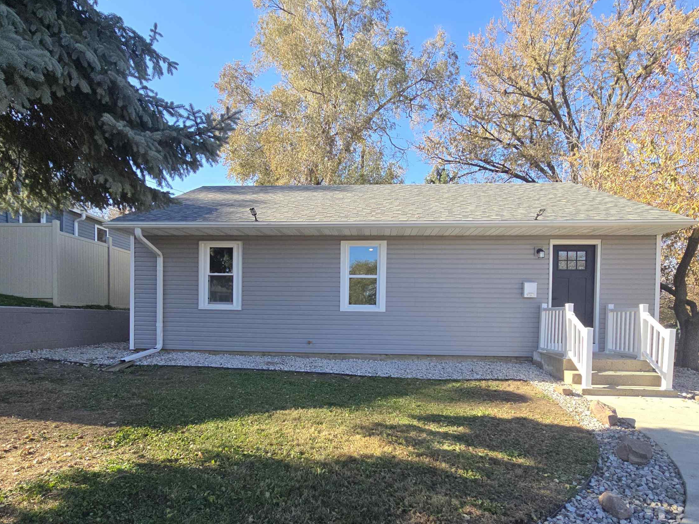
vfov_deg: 70.6
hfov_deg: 87.8
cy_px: 323
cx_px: 345
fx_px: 363
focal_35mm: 18
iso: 50
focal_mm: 2.2
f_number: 2.2
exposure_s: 1/634
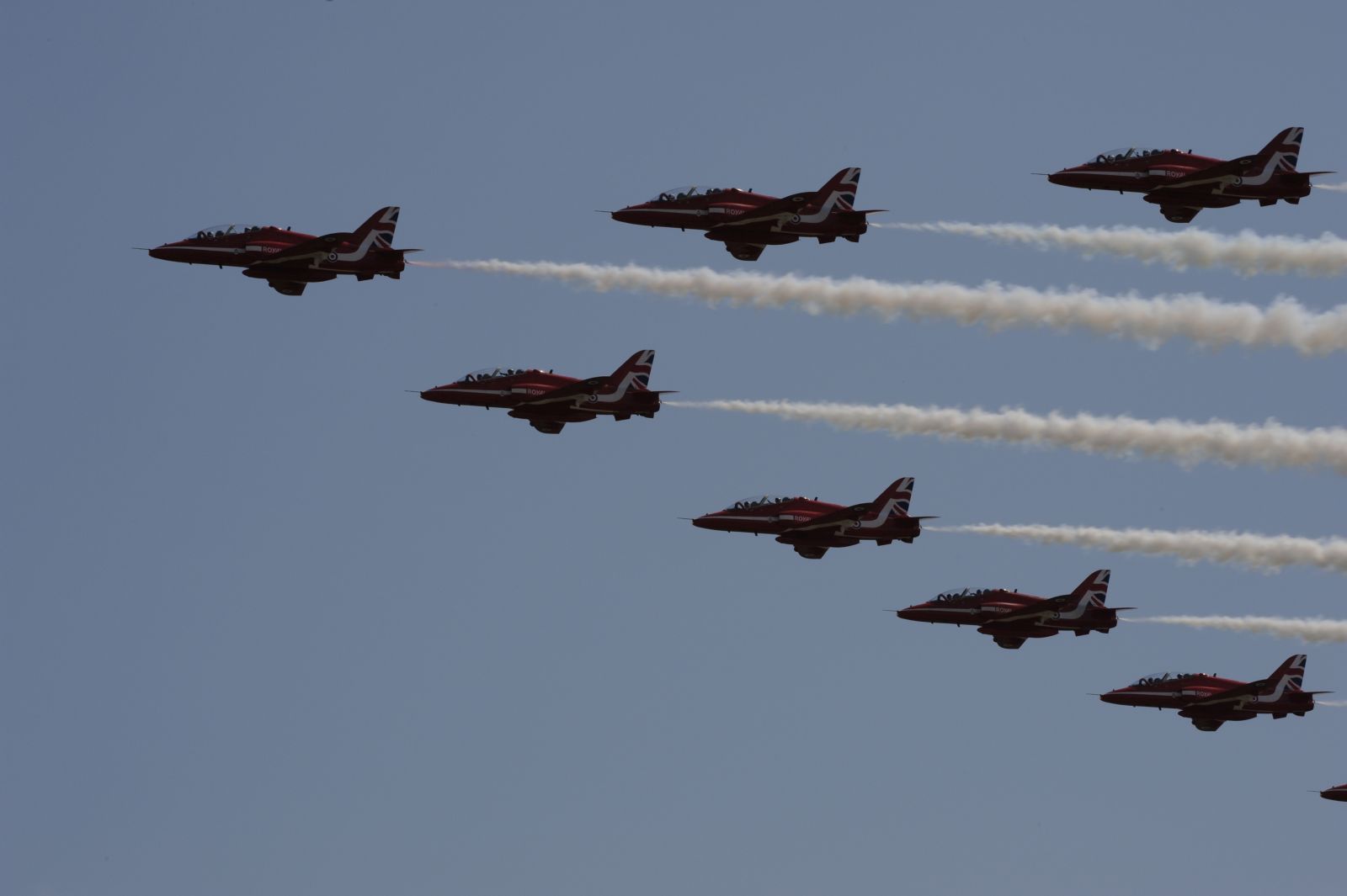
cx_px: 674
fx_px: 7479
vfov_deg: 6.9
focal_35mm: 200
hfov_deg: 10.3
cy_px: 448
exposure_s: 1/800
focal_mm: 200
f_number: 20
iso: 500
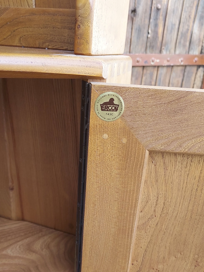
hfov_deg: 48.2
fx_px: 228
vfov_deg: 61.5
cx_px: 98
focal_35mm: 29
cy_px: 149
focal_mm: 4.6
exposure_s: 1/100
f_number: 1.8
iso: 50
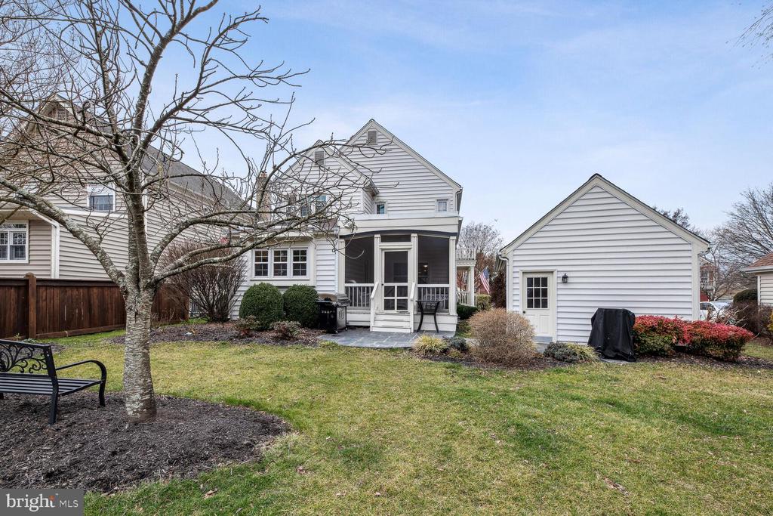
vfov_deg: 81.2
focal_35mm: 14
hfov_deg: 104.2
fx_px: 301
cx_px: 386
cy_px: 258
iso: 100
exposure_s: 1/100
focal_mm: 14
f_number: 9
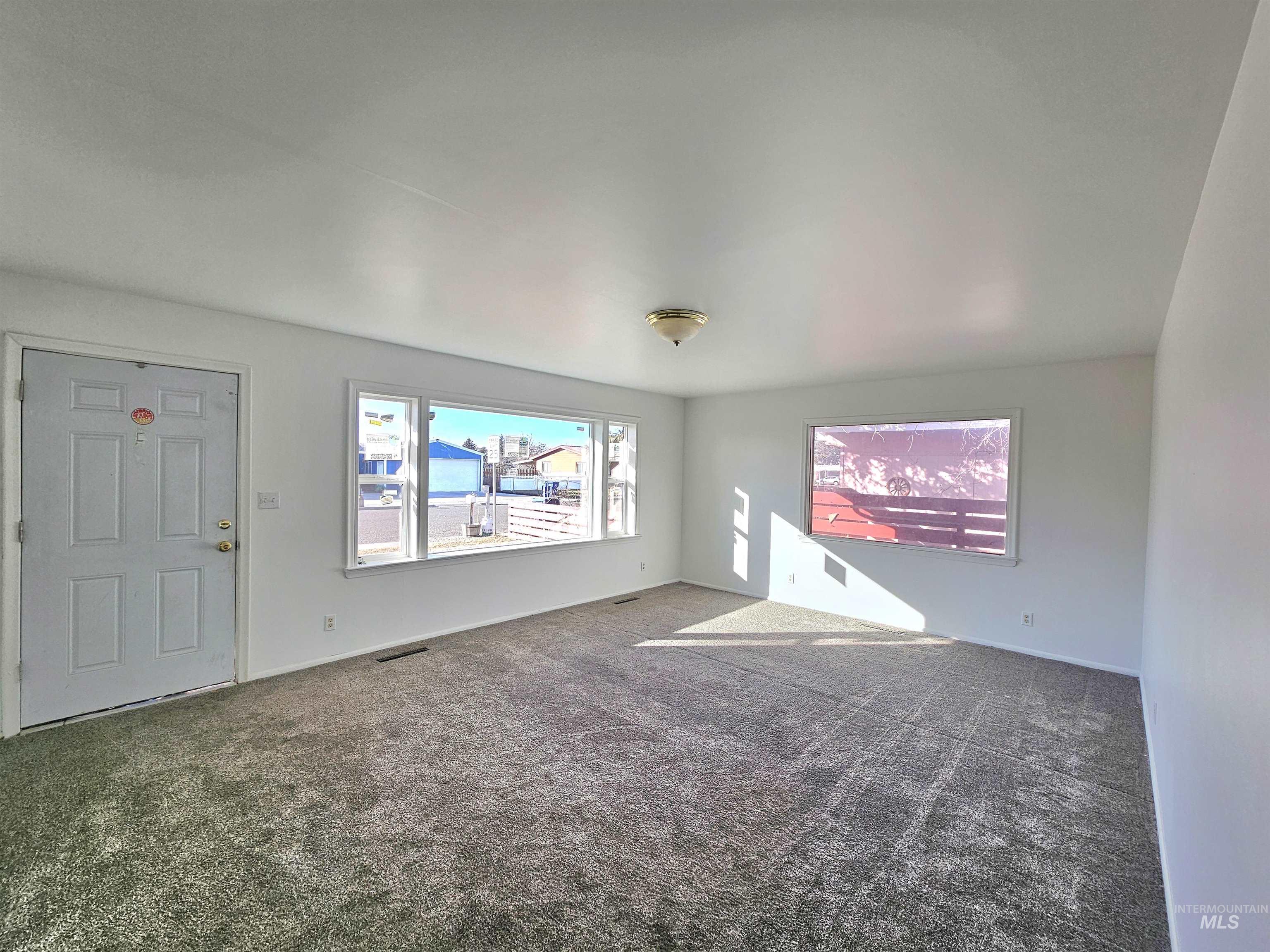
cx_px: 635
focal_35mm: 13
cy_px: 476
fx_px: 477
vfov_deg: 89.9
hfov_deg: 106.2
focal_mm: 2.2
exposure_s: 1/278
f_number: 2.2
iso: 50
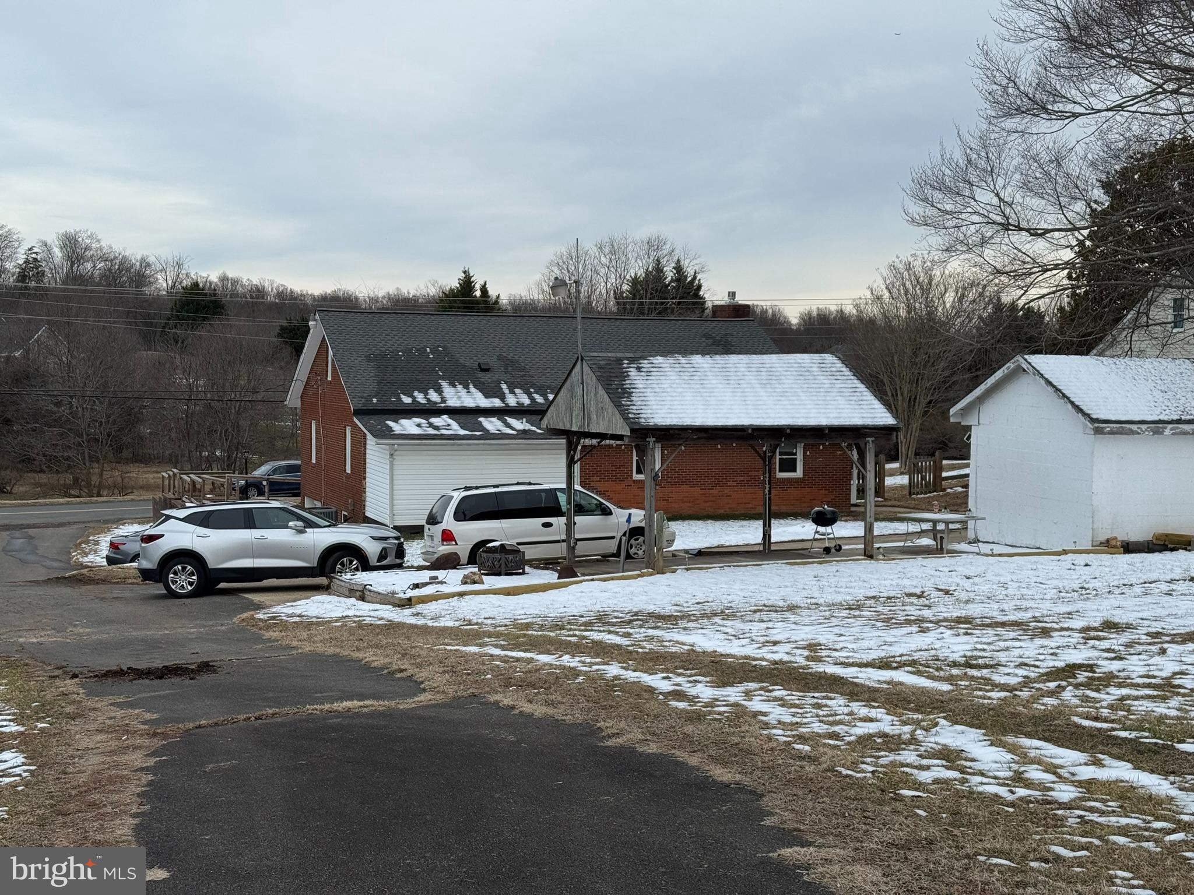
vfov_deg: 30.3
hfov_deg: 39.7
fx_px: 1656
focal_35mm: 48
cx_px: 597
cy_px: 448
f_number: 1.78
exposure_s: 1/2179
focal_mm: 6.76
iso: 64
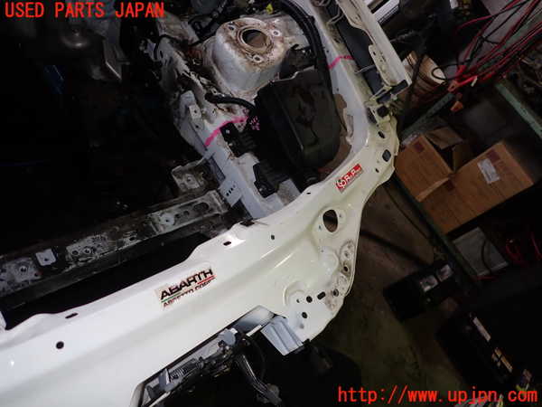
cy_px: 204
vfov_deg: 54.9
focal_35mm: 25
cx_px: 271
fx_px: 391
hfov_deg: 69.4
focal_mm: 4.5
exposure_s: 1/60
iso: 125
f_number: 2
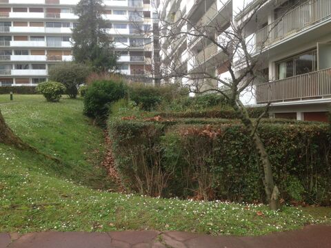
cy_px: 124
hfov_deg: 55.4
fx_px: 316
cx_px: 166
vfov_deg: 42.9
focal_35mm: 33
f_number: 2.4
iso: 50
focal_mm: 4.12
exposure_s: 1/168
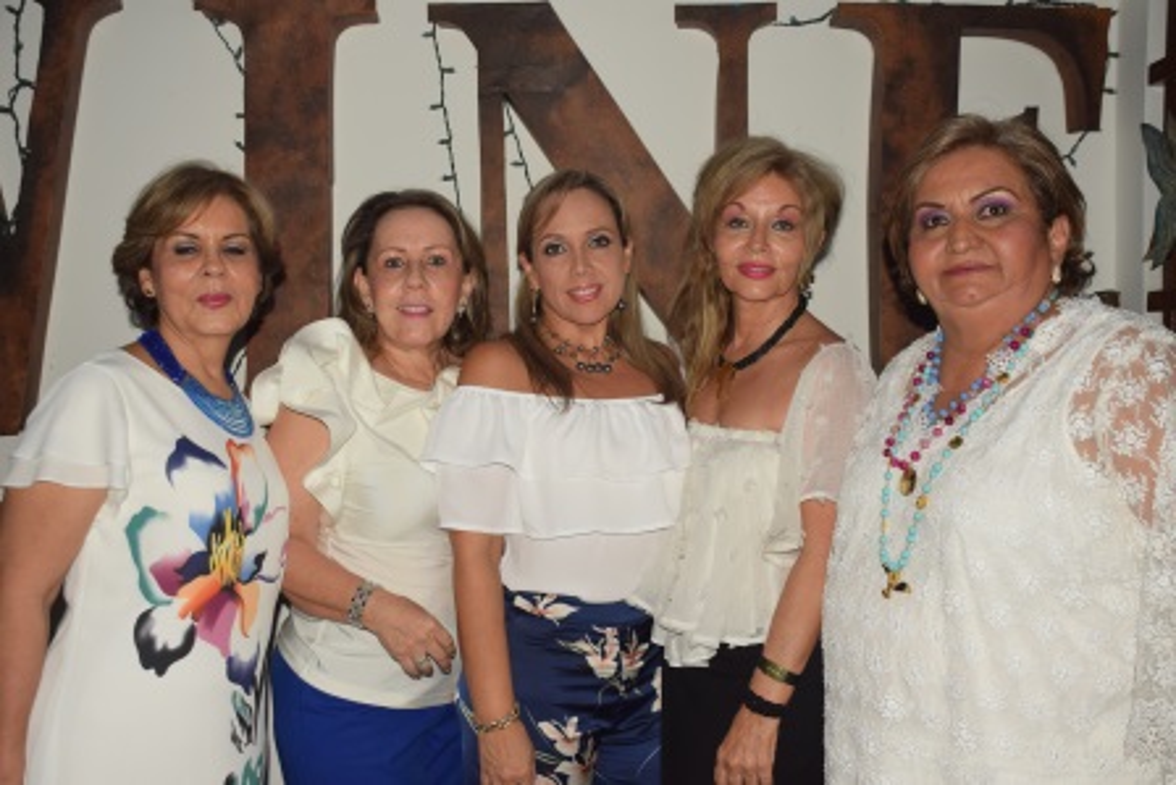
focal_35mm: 36
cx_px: 588
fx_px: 1176
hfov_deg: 53.1
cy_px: 392
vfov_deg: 36.9
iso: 400
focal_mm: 24
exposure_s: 1/160
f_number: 4.5
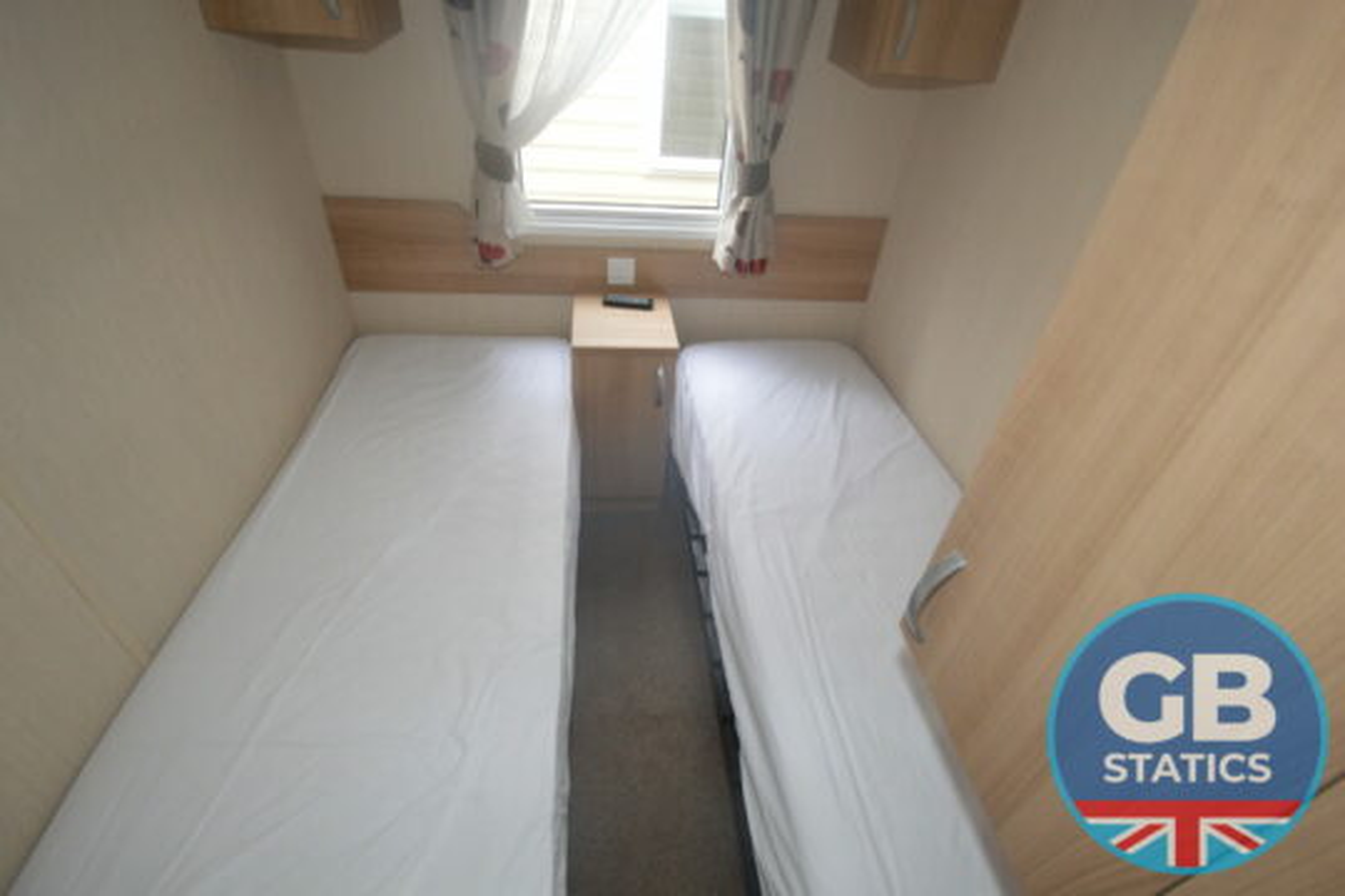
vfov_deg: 77.3
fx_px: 560
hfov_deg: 100.4
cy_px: 448
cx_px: 672
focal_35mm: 15
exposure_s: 1/60
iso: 800
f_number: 4
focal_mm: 10
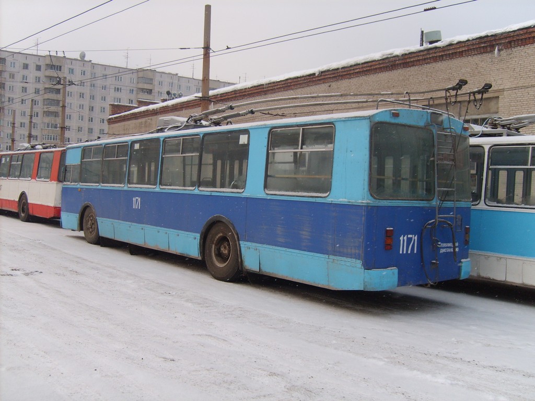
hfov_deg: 52.6
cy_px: 200
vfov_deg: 40.7
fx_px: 541
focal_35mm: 35
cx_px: 268
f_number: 2.8
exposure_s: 1/250
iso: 50
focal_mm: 5.8
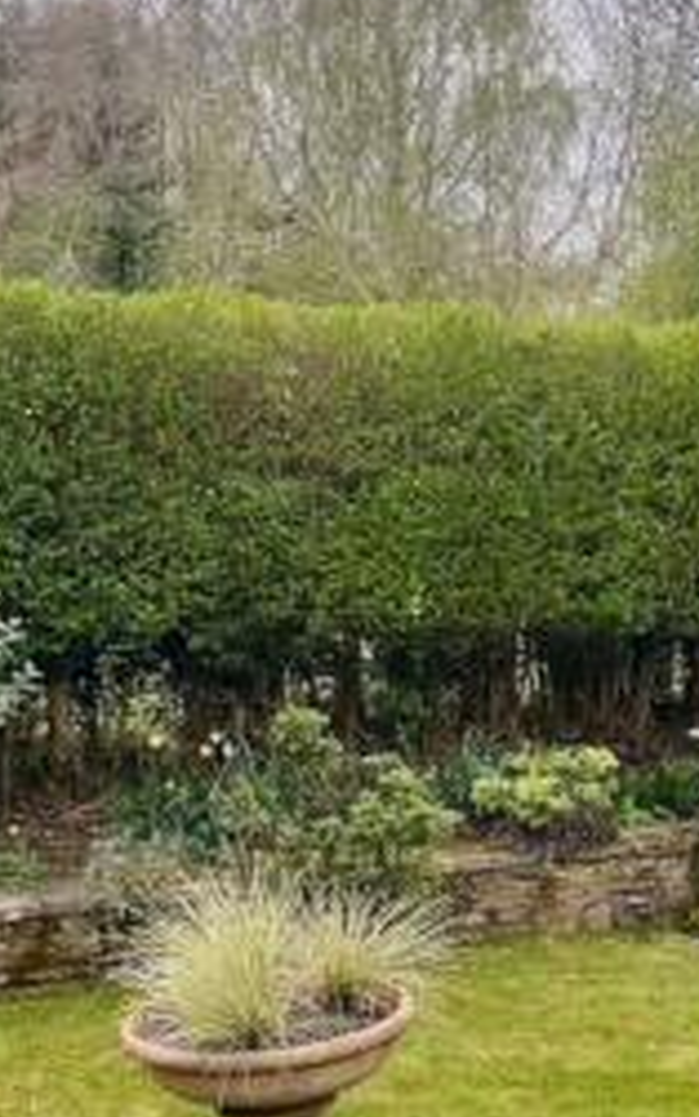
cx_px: 563
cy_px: 777
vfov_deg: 31.6
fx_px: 1950
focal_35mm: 64
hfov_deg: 20.1
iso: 50
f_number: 1.6
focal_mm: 5.1
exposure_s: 1/475
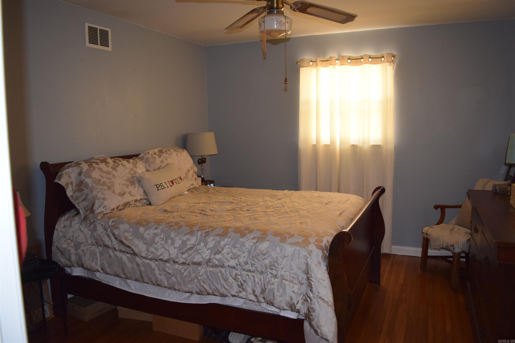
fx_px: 386
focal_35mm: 27
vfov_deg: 47.9
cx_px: 258
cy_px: 172
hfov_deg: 67.4
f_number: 3.5
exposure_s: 1/60
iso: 900
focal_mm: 18
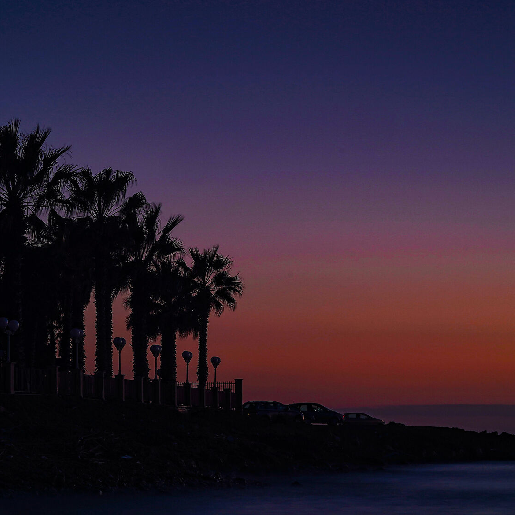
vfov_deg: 11.2
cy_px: 292
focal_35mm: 156
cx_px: 166
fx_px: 2626
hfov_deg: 11.2
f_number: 18
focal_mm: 85
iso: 100
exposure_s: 25
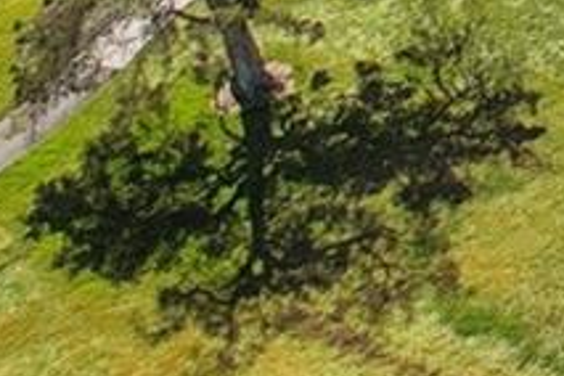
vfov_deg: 7.1
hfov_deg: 9.4
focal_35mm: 165
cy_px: -903
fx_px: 2585
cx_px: 1763
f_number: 2.8
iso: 160
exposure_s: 1/3000
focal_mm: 8.4
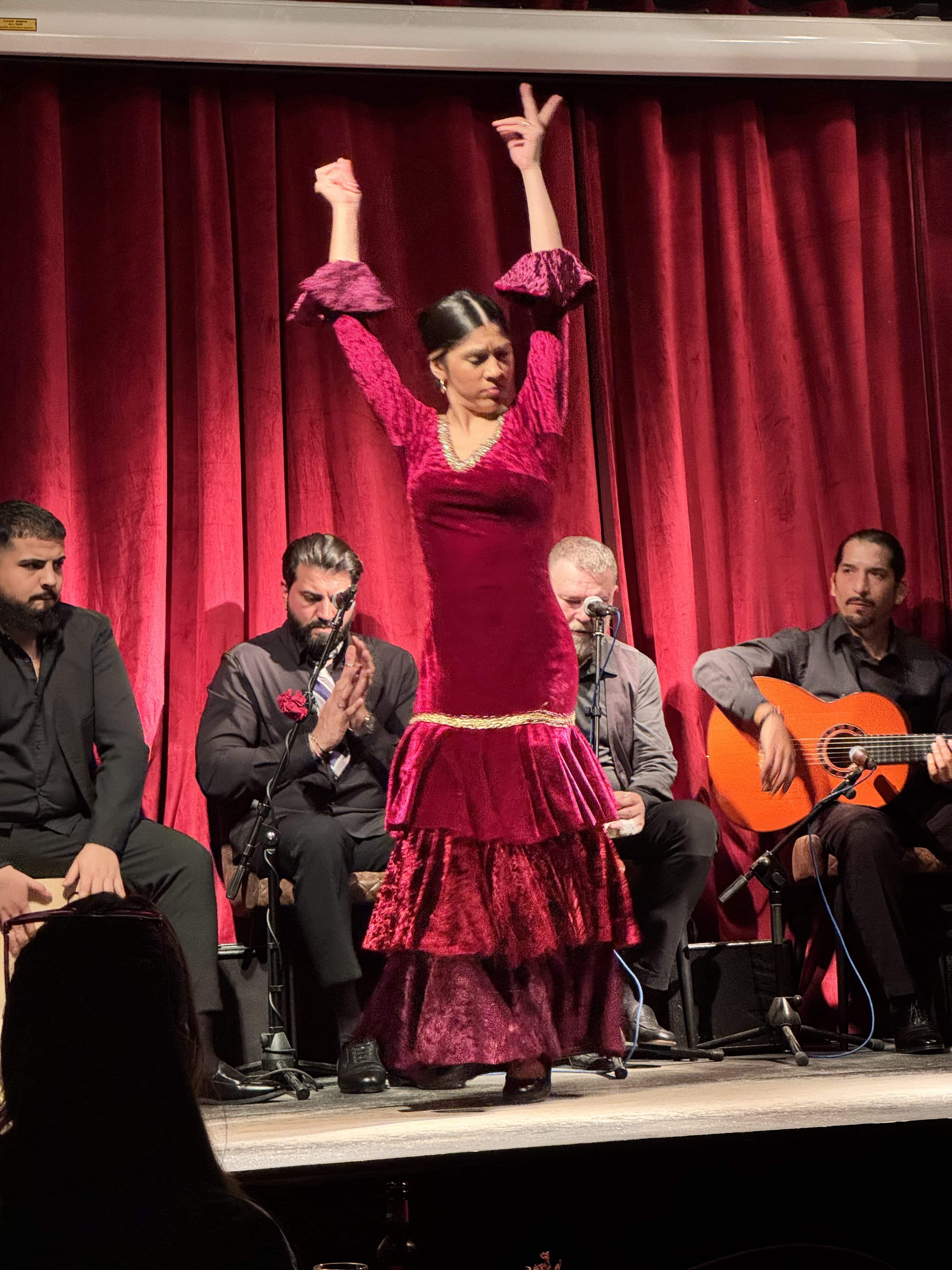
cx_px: 476
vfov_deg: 25.3
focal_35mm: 77
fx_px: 2824
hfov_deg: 19.1
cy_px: 635
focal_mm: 9
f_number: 2.8
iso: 800
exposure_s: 1/33
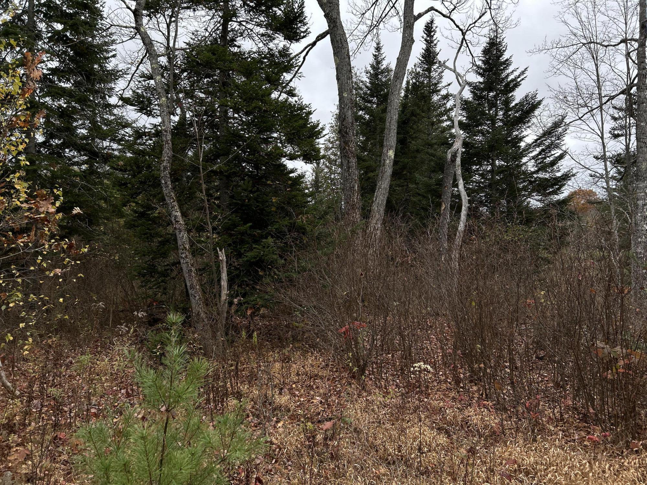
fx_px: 486
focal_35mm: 26
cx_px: 324
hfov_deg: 67.3
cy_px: 242
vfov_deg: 53.1
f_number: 1.5
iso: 50
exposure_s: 1/949
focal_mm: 5.7
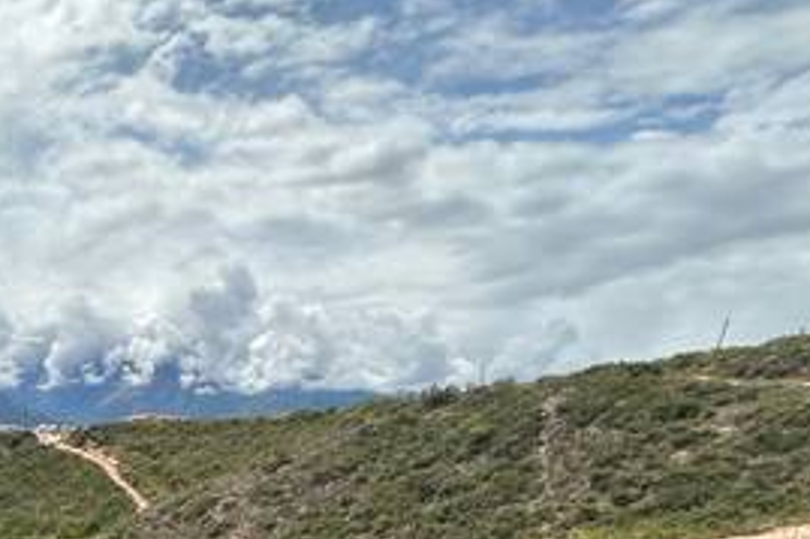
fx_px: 877
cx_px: -229
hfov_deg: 35.2
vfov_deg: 31.0
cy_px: 569
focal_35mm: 39
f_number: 2.2
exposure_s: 1/2747
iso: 50
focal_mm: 2.22
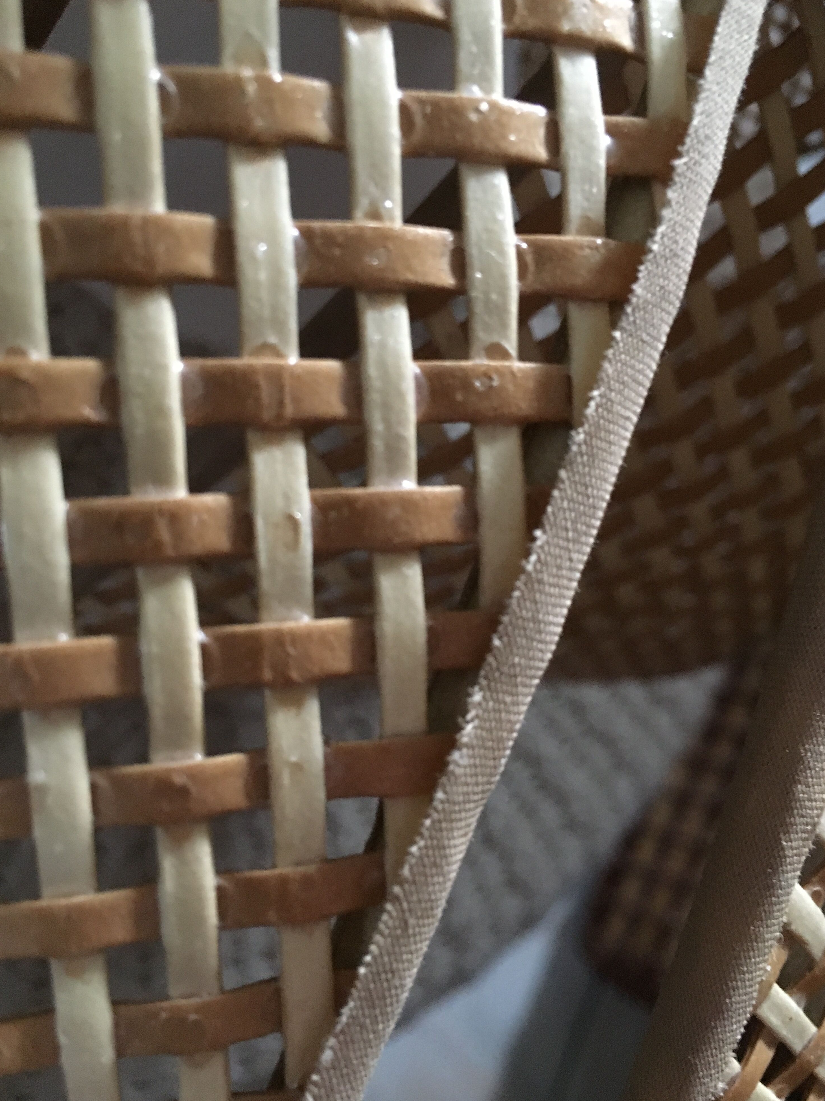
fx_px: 953
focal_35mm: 30
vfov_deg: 60.0
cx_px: 425
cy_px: 542
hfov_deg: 46.8
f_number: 2.2
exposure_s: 1/17
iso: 400
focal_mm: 4.15
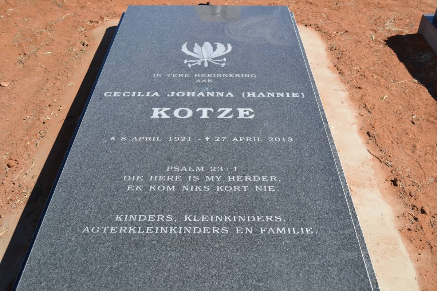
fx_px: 473
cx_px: 218
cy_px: 146
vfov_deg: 34.2
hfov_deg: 49.6
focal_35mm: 39
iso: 110
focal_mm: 26
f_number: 5.6
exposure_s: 1/125
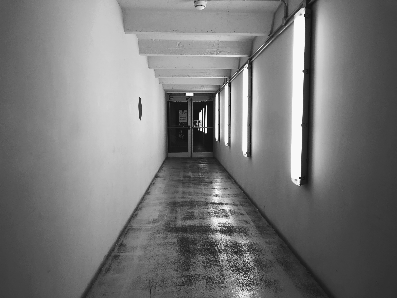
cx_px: 198
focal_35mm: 28
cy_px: 149
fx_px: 321
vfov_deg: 49.7
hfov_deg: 63.4
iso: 25
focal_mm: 4
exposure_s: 1/50
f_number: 1.8
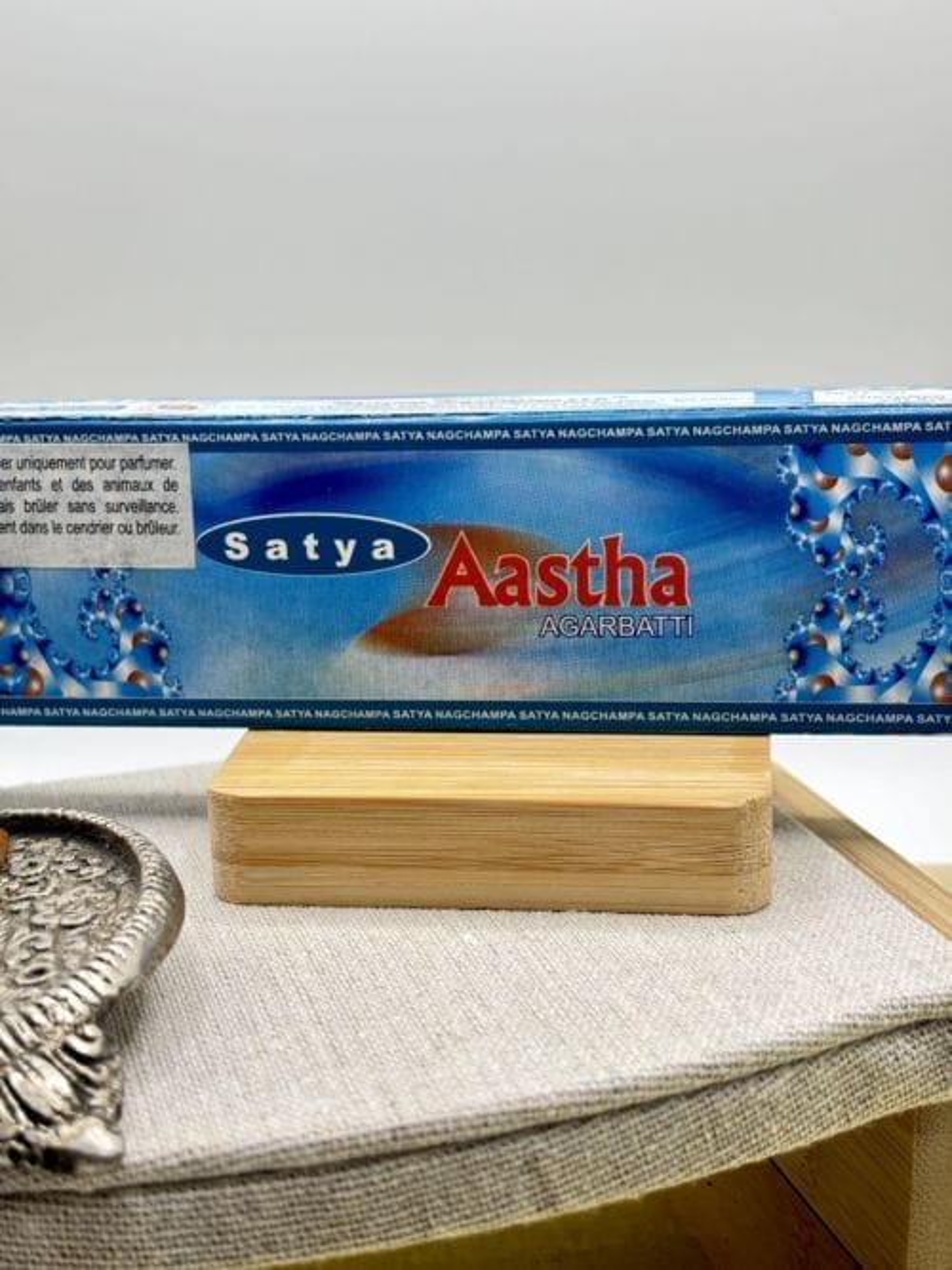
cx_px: 476
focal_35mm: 52
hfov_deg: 28.0
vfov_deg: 36.8
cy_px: 635
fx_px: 1907
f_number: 1.6
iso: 40
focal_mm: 5.96
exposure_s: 1/100
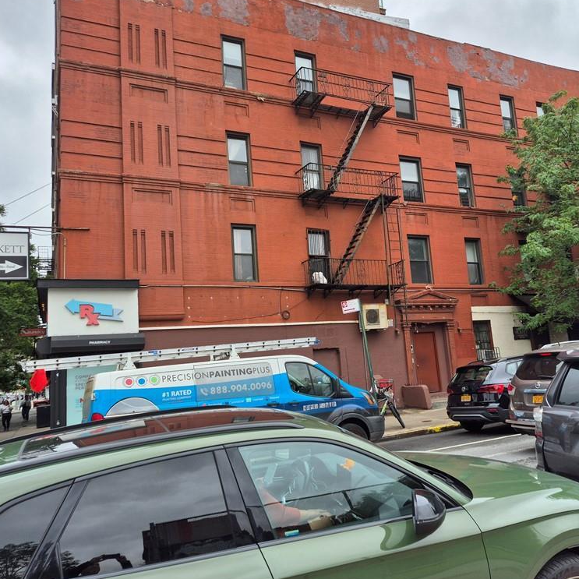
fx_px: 530
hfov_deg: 57.2
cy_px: 290
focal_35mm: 28
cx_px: 318
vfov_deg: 57.3
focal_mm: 5.4
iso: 25
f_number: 1.8
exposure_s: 1/1480
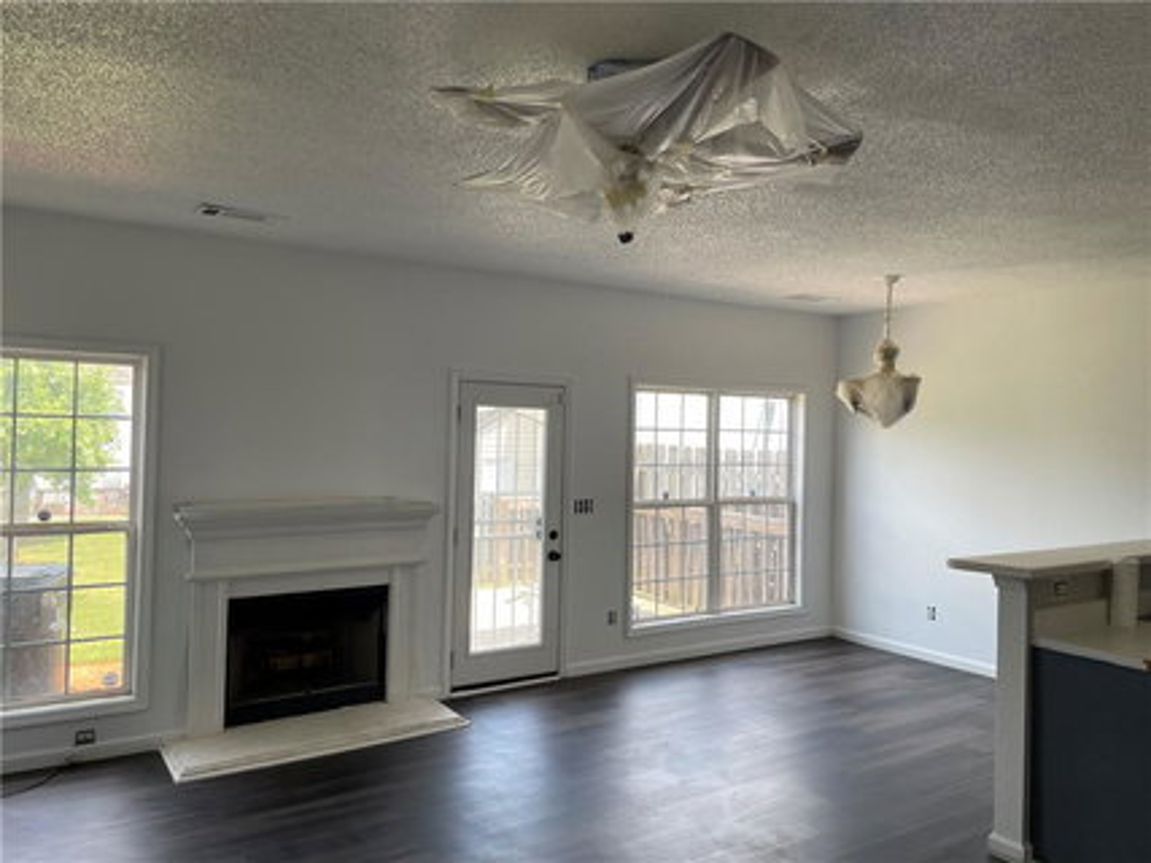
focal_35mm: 26
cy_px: 432
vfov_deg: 53.0
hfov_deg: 67.3
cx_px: 576
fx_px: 864
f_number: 1.6
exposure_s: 1/121
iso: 32
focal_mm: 4.2
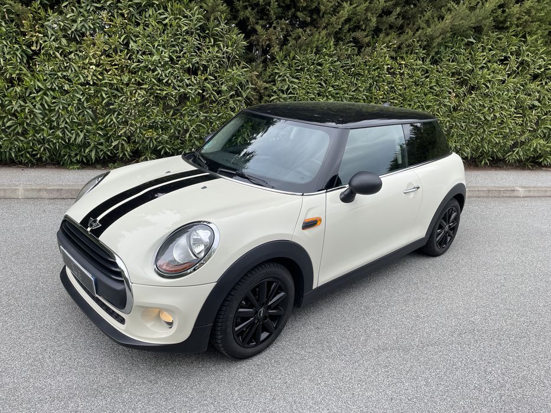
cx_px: 276
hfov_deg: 67.3
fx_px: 414
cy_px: 206
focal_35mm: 26
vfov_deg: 53.1
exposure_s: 1/1159
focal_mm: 4.2
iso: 32
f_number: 1.6
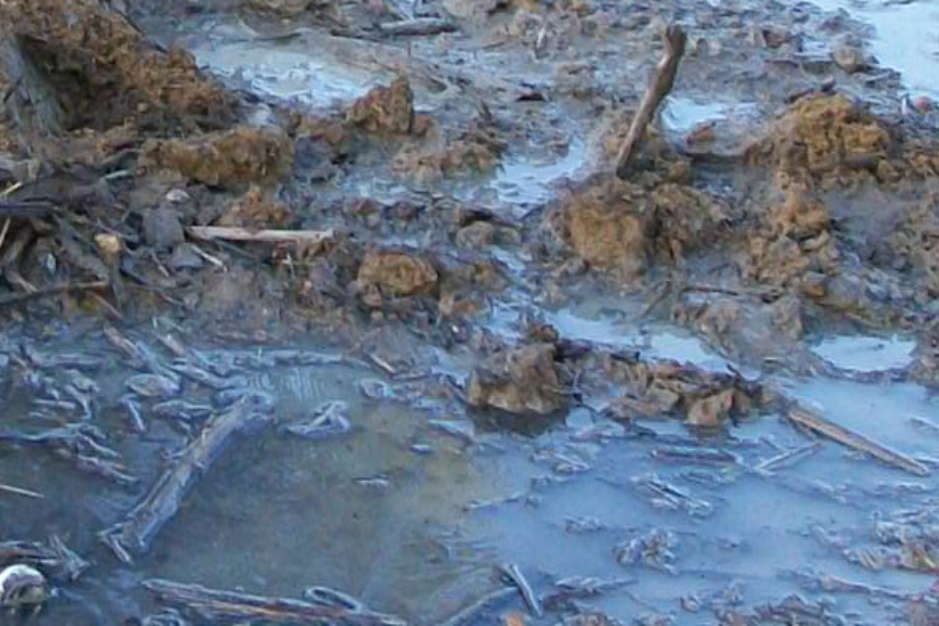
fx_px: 4069
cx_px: 121
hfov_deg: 13.1
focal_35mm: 156
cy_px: -326
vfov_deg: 8.6
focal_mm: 6.1
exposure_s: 1/100
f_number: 2.7
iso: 64
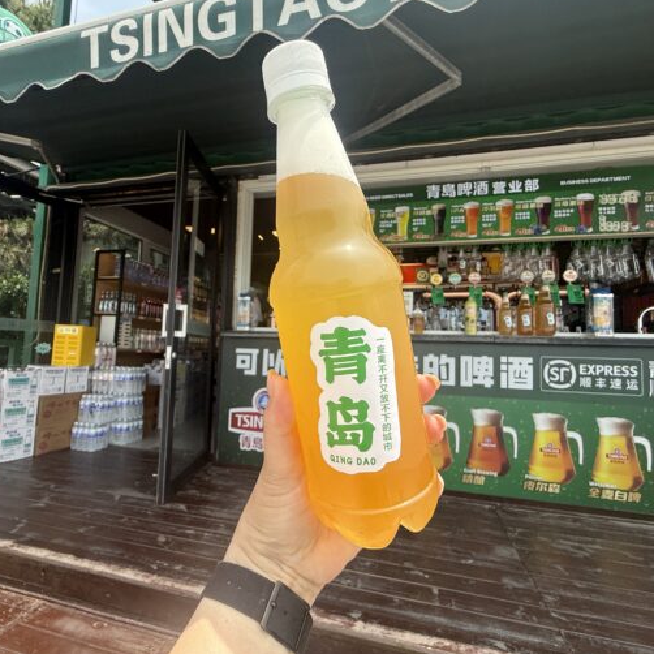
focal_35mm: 17
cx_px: 311
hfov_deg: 83.9
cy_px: 322
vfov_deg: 84.0
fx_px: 363
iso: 50
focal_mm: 2.22
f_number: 2.2
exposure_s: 1/1125
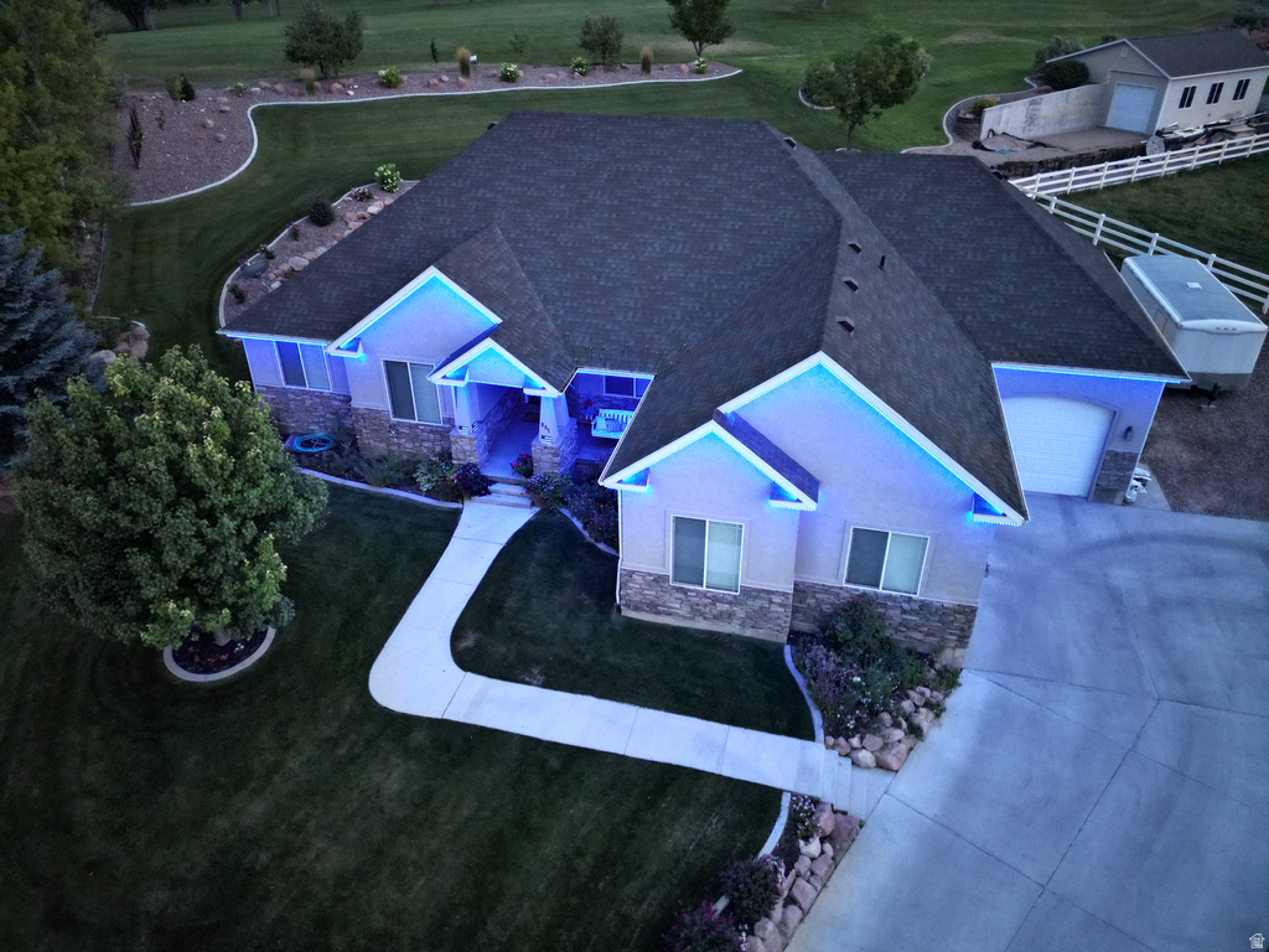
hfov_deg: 71.6
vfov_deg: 56.8
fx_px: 880
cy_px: 476
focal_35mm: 24
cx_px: 634
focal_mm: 6.72
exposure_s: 1/5
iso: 2070
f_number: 1.7
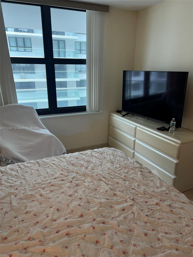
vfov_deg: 67.3
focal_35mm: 26
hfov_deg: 53.1
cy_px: 128
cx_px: 96
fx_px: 193
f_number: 1.5
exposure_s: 1/120
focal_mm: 5.7
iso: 80
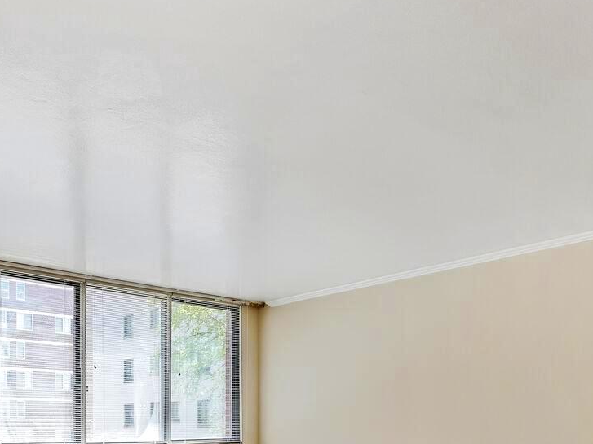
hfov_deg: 53.7
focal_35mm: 32
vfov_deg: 39.5
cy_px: 432
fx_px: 548
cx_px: 134
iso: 400
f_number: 8
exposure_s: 1/20
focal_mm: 14
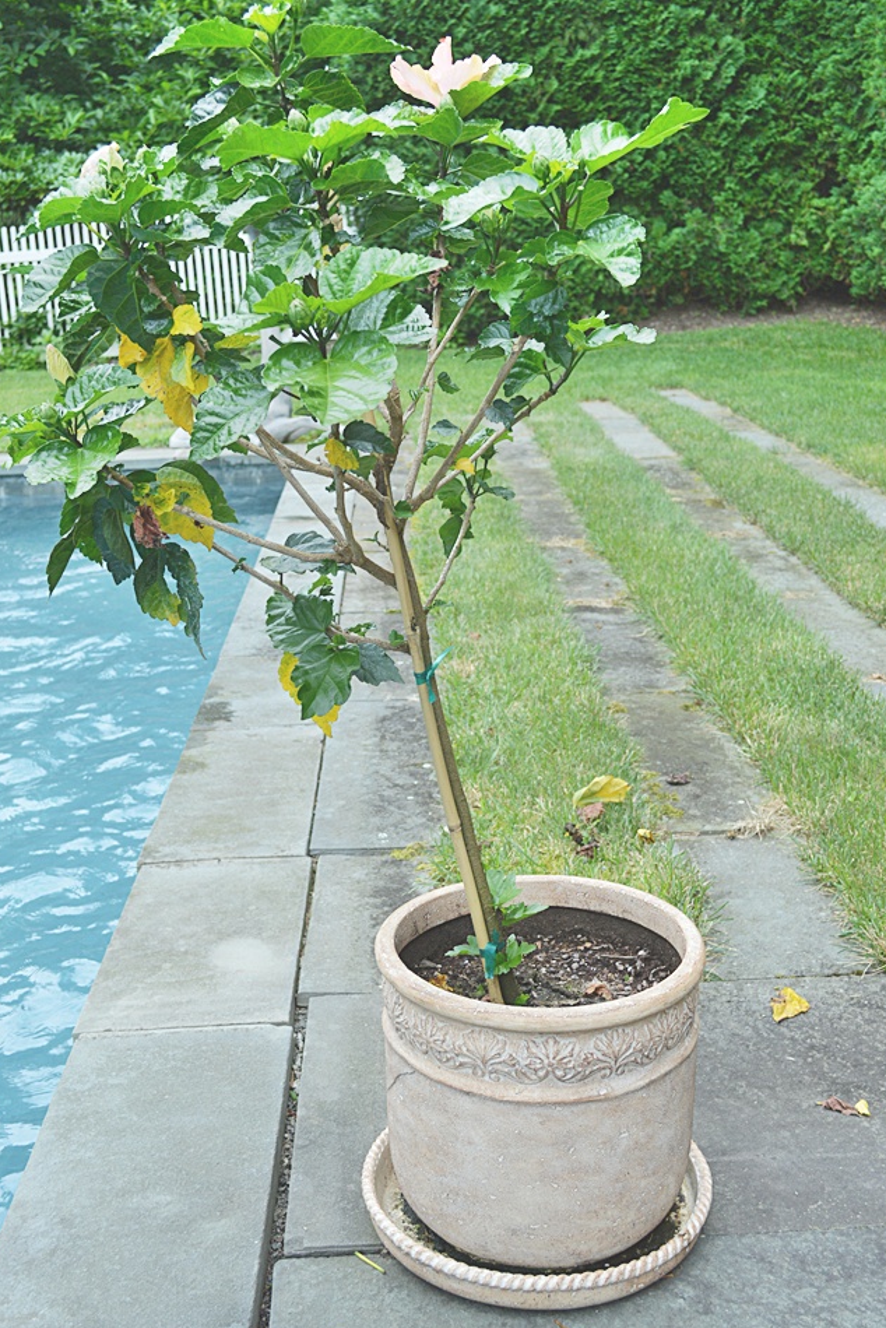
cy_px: 677
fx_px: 1512
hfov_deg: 32.7
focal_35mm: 41
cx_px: 455
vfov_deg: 47.4
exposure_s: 1/125
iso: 180
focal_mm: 26
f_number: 5.6
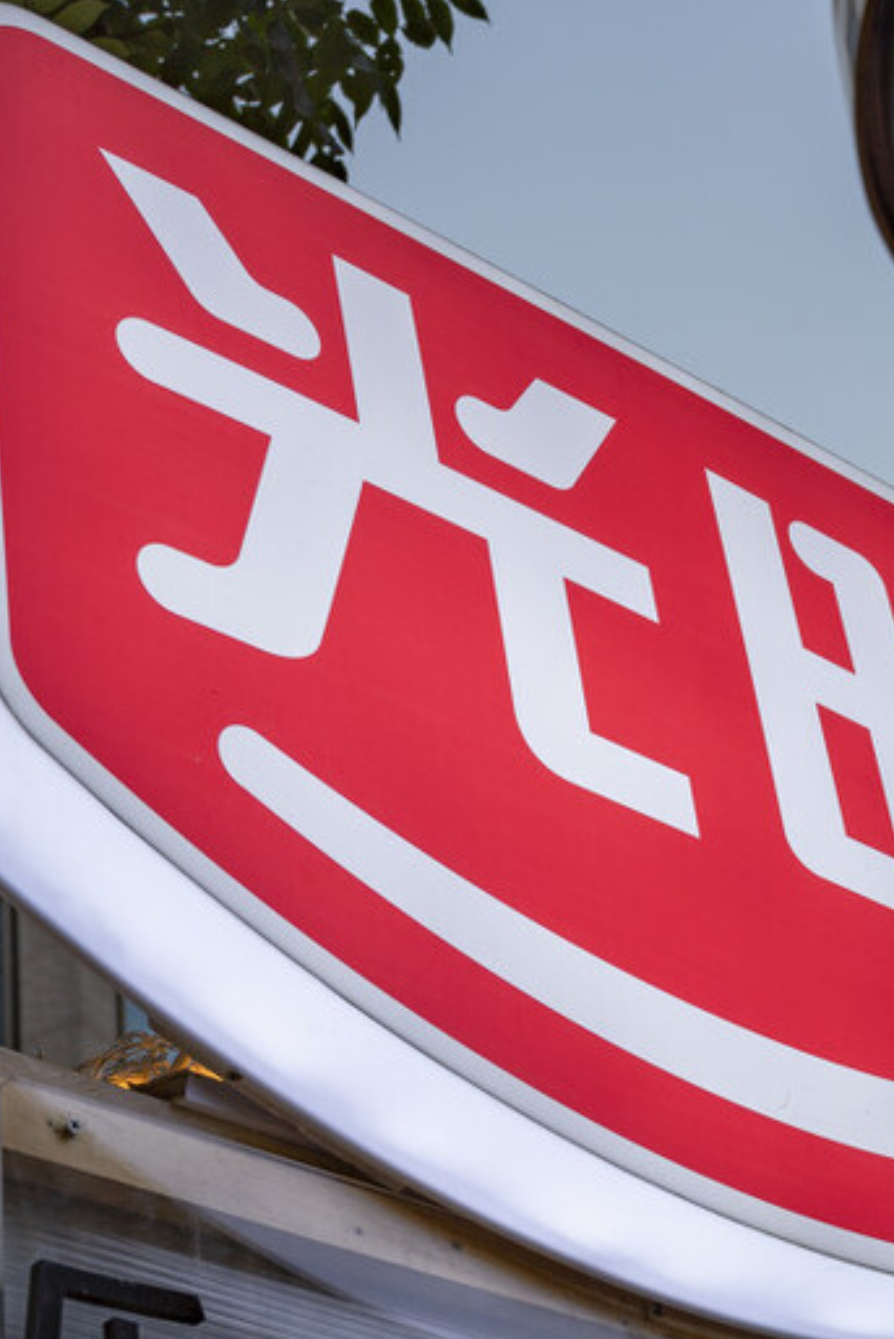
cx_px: 865
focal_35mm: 91
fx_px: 3387
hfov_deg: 14.8
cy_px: 830
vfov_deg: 22.3
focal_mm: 39
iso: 100
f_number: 7.1
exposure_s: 1/60
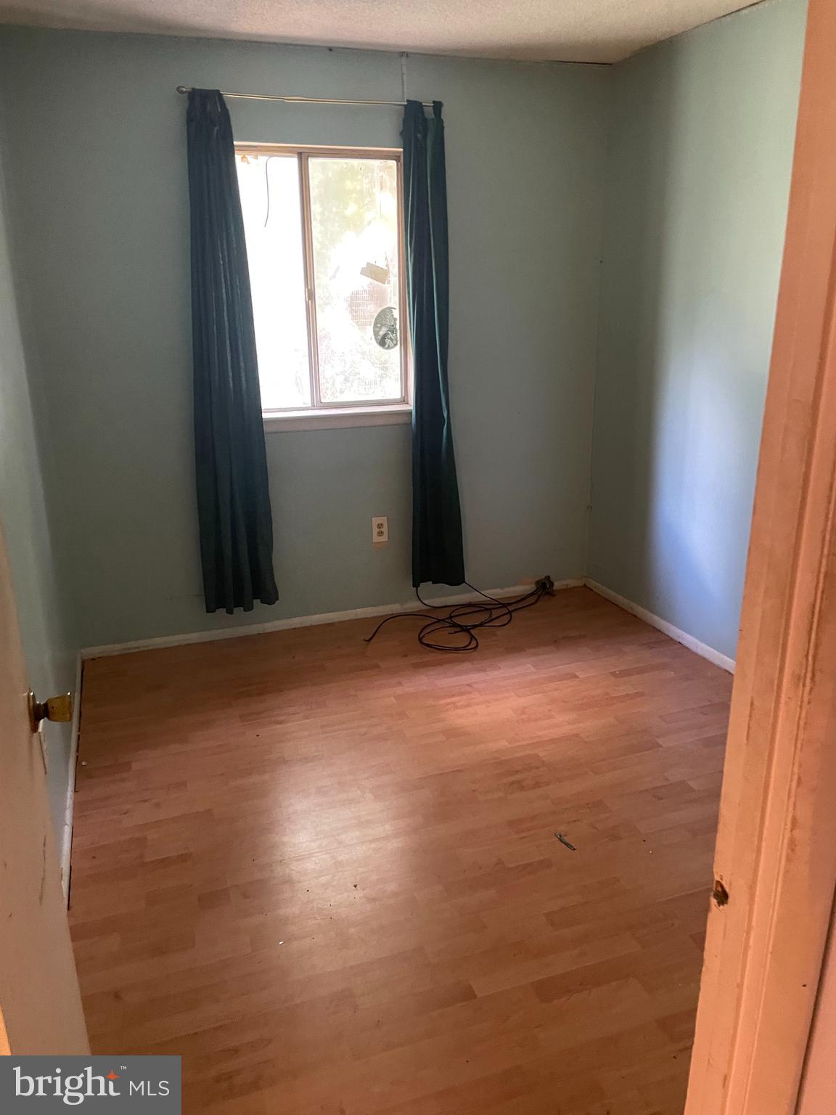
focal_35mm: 26
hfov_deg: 53.1
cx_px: 418
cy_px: 558
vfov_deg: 67.3
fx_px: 837
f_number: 1.6
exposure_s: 1/31
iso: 500
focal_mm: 4.2
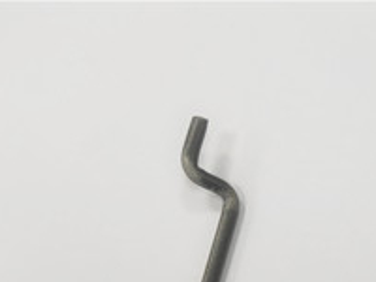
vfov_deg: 18.8
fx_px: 749
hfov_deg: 24.4
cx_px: 498
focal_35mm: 69
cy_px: 421
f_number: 1.7
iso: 190
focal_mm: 3.97
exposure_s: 1/50
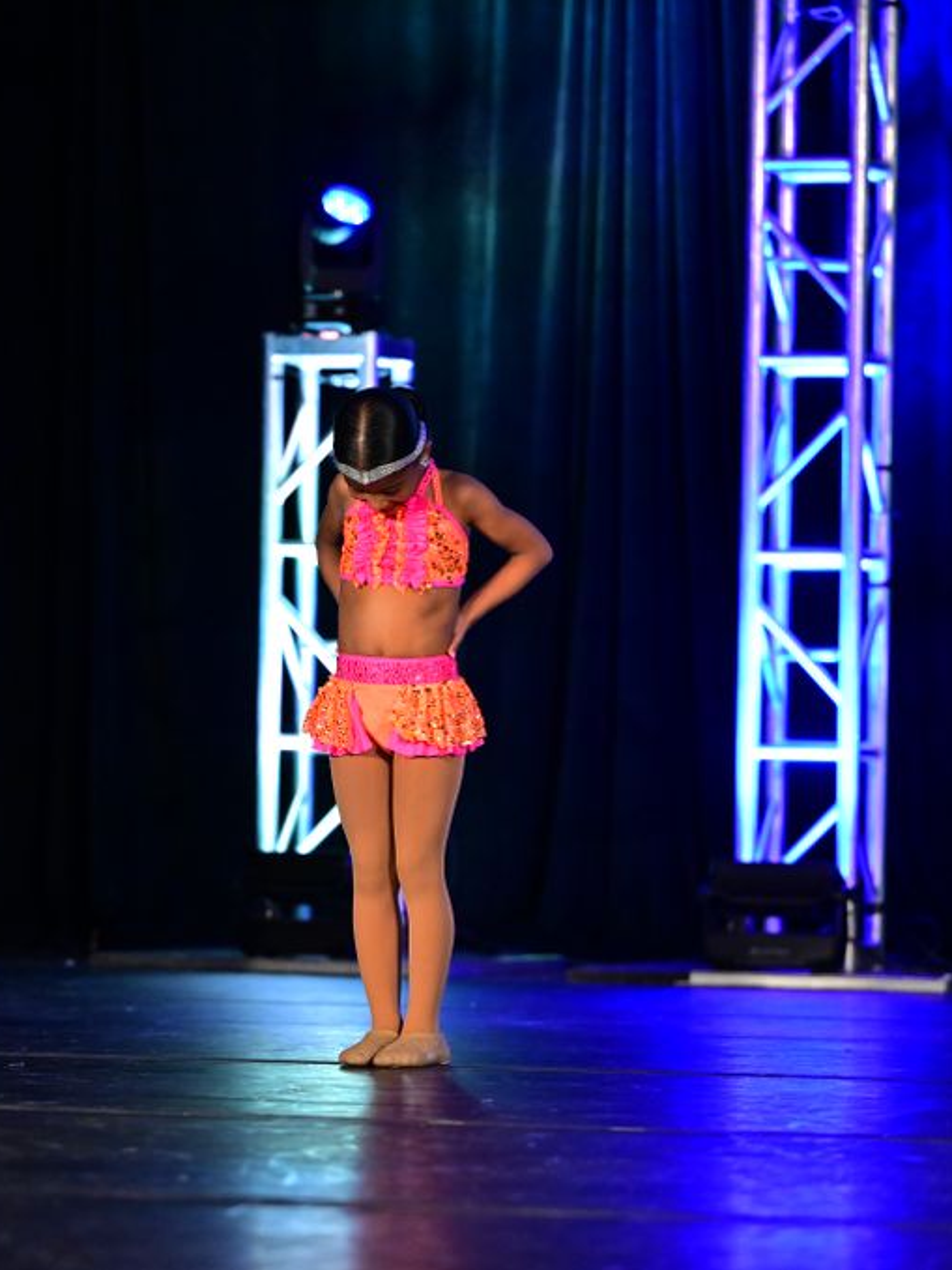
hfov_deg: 8.5
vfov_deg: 11.4
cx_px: 333
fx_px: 6382
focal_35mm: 174
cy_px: 635
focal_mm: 120
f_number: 3.2
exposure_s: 1/751
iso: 5000
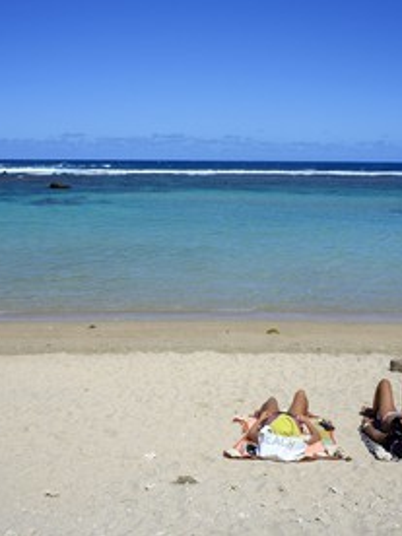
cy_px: 270
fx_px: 635
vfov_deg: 45.8
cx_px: 221
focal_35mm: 41
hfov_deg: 35.1
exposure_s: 1/320
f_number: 16
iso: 200
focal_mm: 18.5
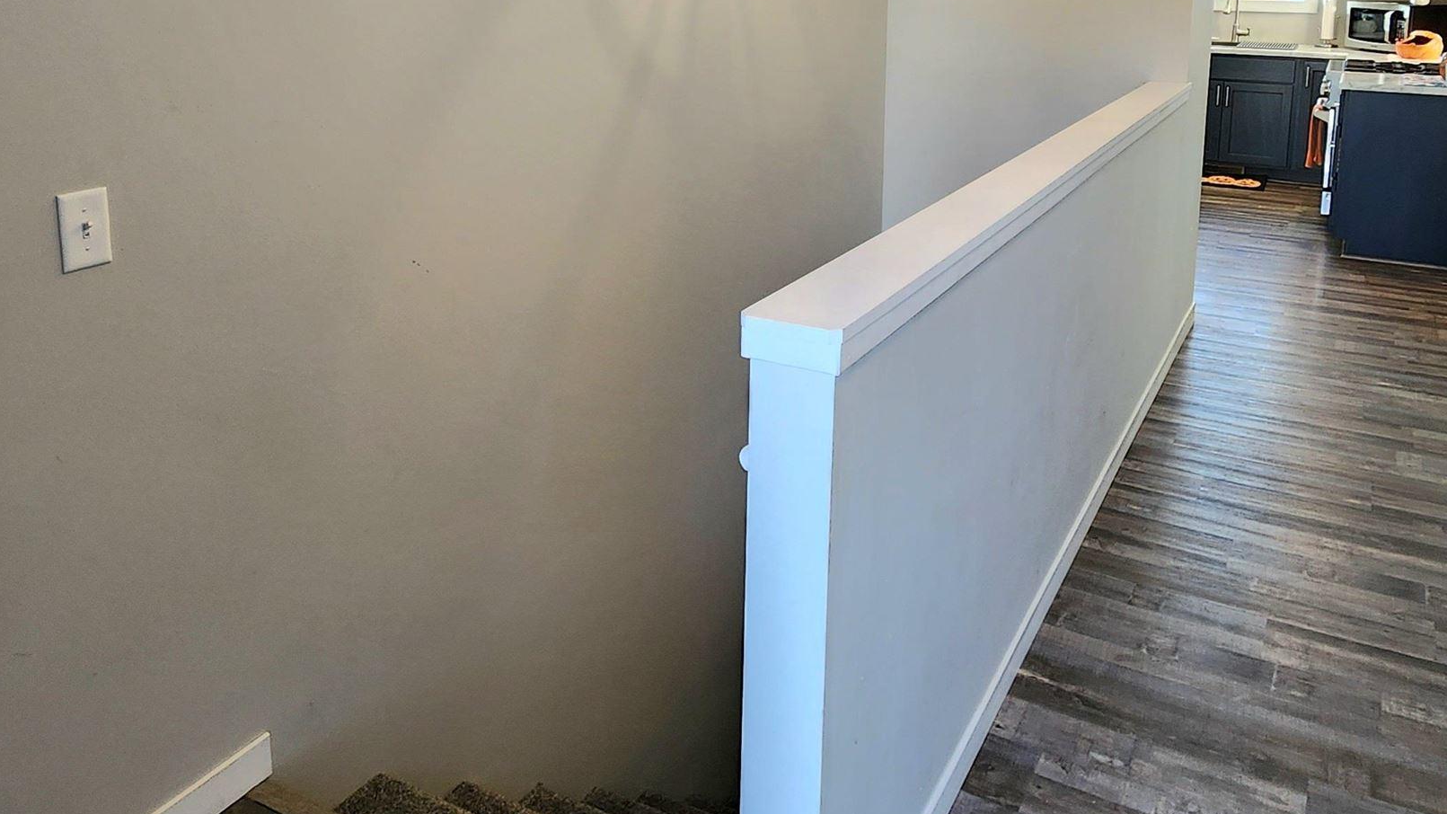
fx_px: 1036
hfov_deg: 69.8
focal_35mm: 27
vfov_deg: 40.8
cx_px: 744
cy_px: 144
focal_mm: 2.2
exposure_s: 1/60.2
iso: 100
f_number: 2.2
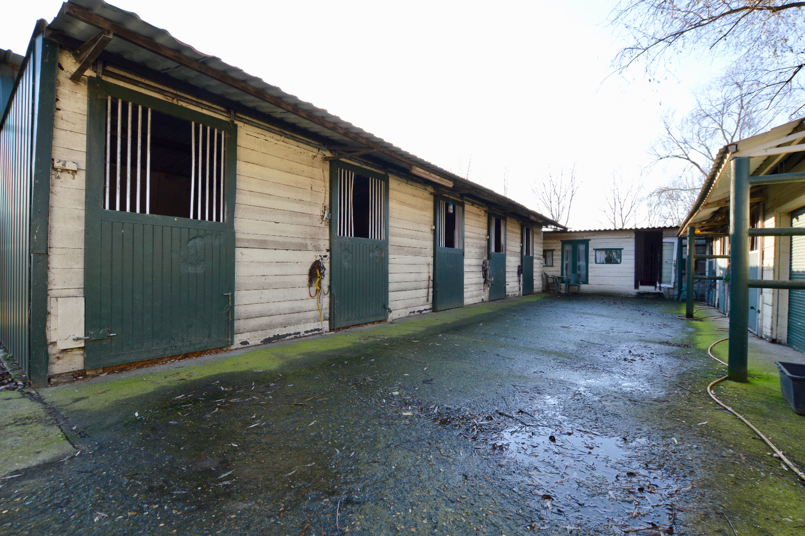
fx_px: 335
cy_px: 268
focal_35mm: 15
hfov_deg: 100.4
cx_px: 402
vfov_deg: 77.2
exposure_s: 1/25
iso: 100
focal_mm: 10
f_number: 9
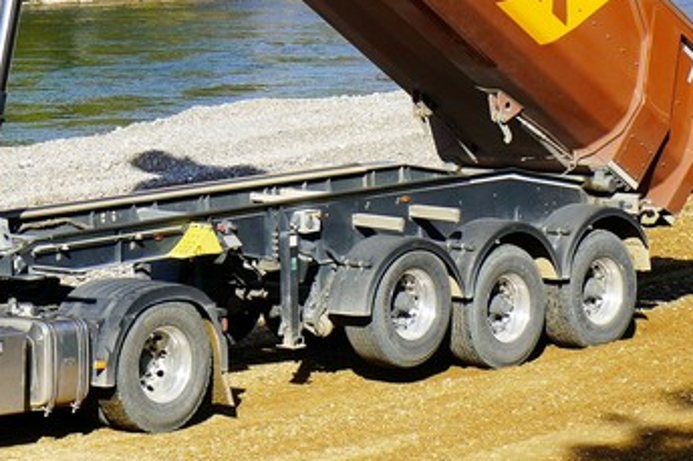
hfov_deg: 17.5
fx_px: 2216
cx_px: 75
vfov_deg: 11.7
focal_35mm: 115
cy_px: -16
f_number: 11
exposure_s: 1/160
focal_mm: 33
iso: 100
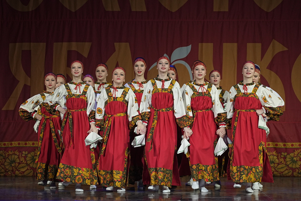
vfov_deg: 8.4
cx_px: 150
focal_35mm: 163
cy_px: 100
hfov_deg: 12.6
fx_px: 1363
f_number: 4
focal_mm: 109
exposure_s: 1/400
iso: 2000
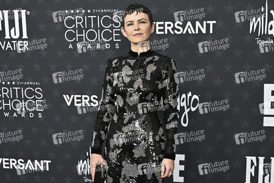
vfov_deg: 31.1
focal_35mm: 43
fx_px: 327
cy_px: 92
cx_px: 137
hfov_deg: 45.5
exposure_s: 1/320
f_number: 5.6
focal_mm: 43
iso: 1250
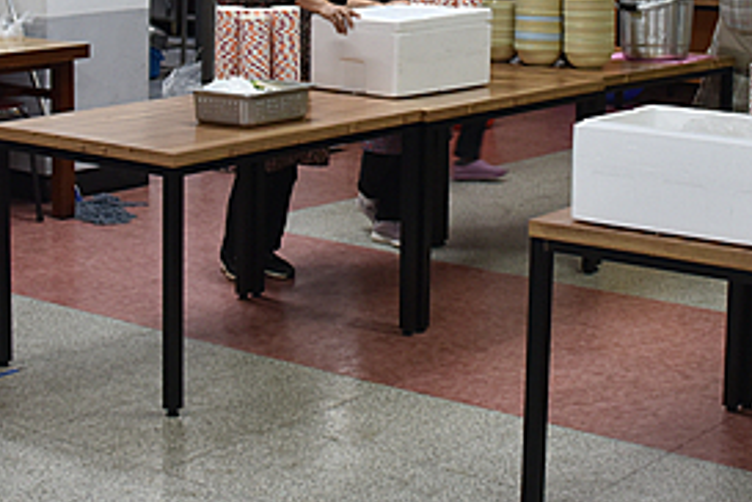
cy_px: -29
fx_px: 1713
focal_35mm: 82
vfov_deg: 16.2
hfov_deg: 24.7
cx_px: 460
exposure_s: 1/125
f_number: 4
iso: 900
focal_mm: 28
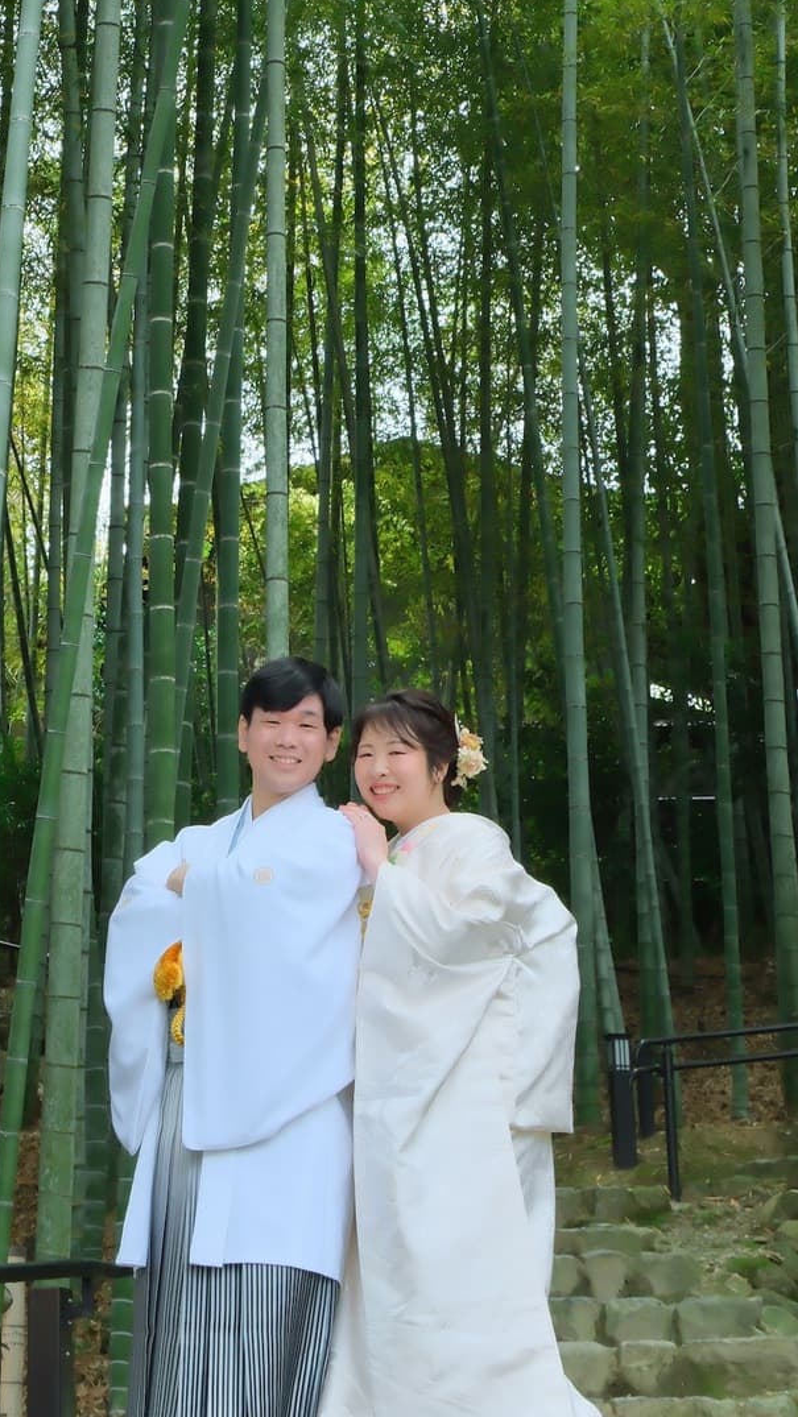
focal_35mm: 80
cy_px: 215
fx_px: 3008
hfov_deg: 15.0
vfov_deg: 25.9
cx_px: 165
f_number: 8
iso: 800
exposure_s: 1/200
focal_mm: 25.1
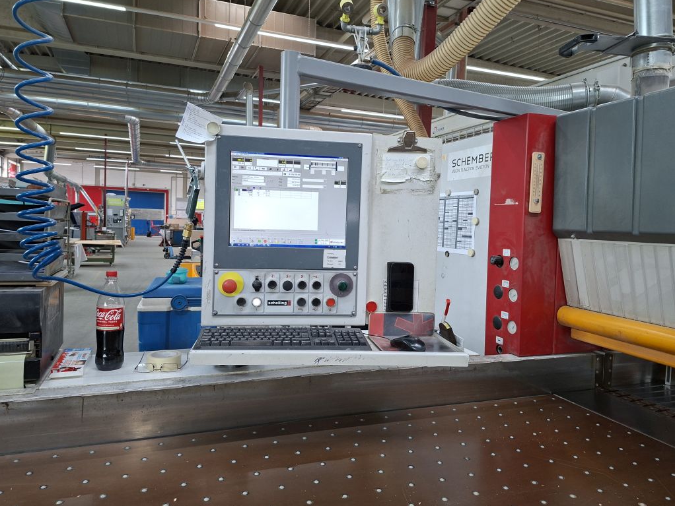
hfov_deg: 71.6
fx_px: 468
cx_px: 325
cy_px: 247
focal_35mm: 24
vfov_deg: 56.8
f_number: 1.8
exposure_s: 1/100
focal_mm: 5.54
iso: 100
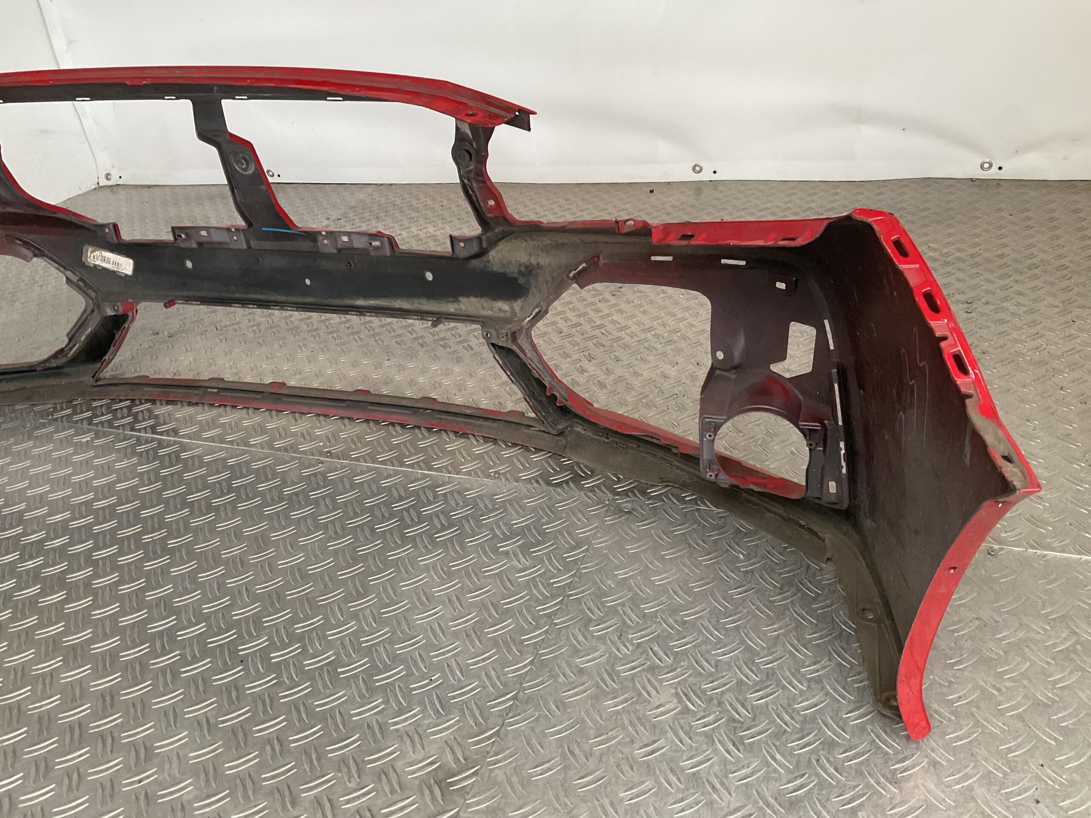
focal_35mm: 29
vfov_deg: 48.2
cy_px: 409
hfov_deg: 61.7
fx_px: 914
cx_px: 546
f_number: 1.8
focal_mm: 3
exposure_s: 1/60
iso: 100
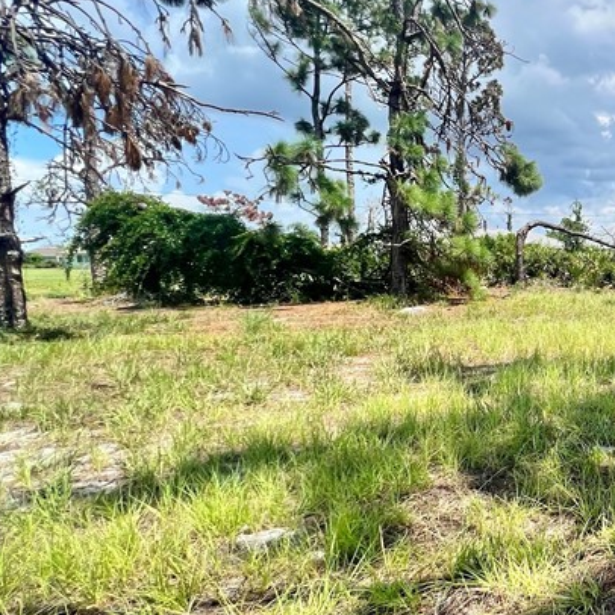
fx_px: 583
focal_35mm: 29
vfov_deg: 55.6
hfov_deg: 40.1
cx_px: 733
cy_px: 311
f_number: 1.8
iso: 32
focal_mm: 1.57
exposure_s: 1/1783
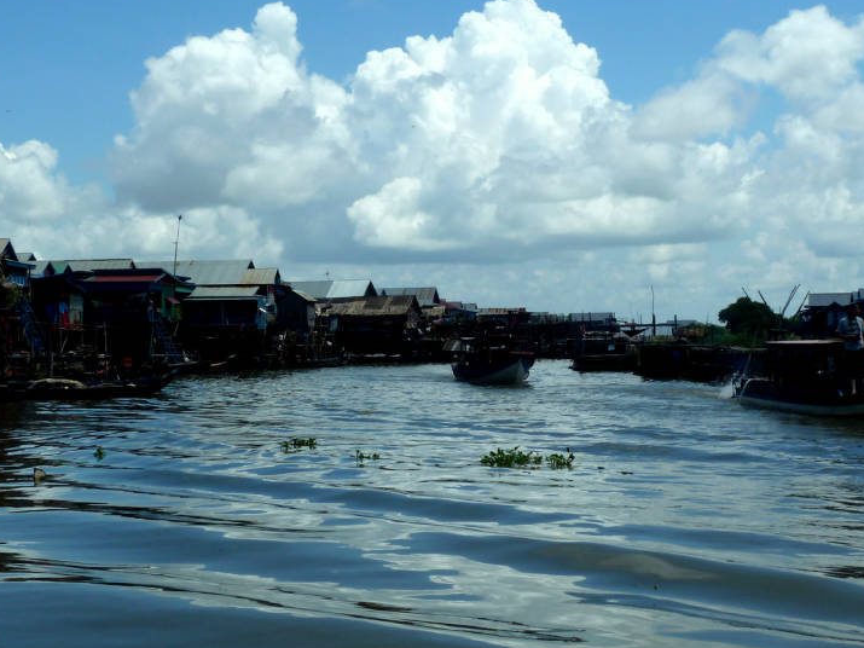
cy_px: 273
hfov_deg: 30.7
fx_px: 1572
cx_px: 451
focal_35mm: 63
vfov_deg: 23.3
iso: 80
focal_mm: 7.3
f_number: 5.6
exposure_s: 1/500
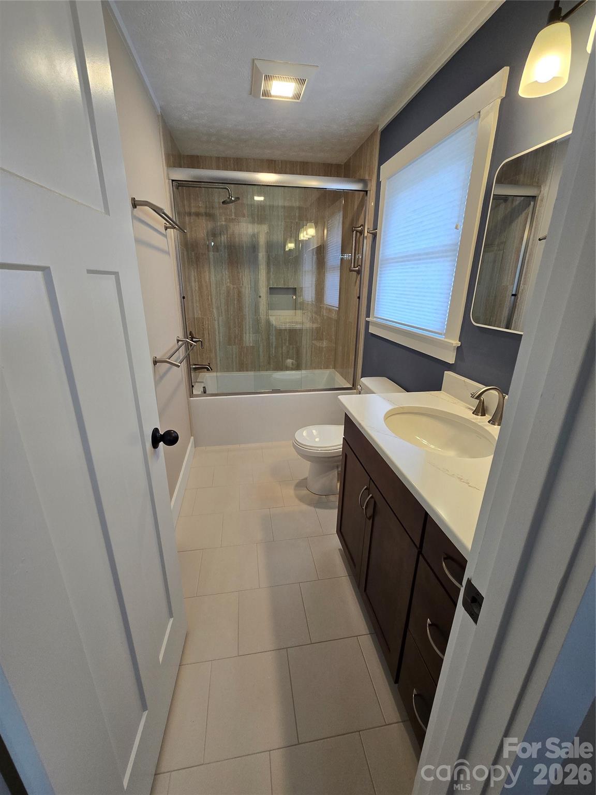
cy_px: 398
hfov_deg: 89.9
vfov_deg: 106.2
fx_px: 298
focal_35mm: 13
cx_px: 298
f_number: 2.2
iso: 80
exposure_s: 1/60
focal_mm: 2.2
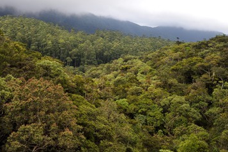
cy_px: 64
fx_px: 253
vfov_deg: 33.3
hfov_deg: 48.4
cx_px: 109
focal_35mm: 40
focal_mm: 34
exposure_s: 1/500
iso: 800
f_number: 8
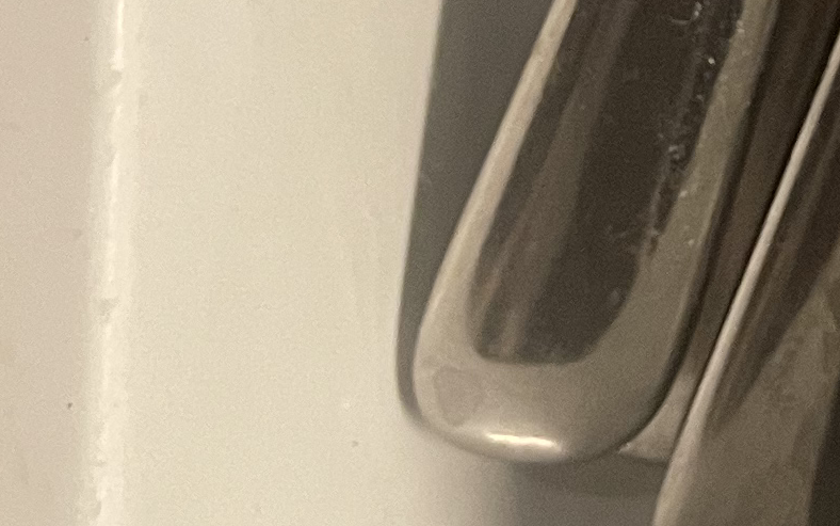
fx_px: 3229
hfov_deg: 13.1
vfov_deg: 8.3
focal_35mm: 141
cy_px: -883
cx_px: 1599
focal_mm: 4.2
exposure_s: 1/60
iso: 200
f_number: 1.6
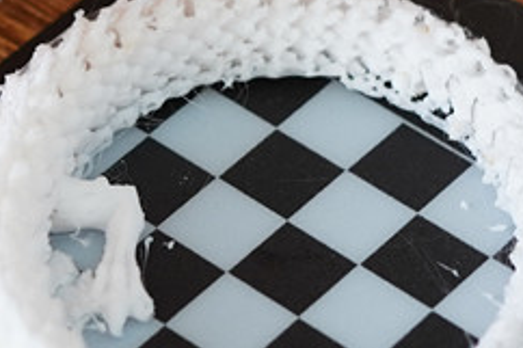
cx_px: 171
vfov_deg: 5.2
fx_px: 3847
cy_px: 77
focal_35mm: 265
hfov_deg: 7.8
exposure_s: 1/30
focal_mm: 50
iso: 800
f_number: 3.5
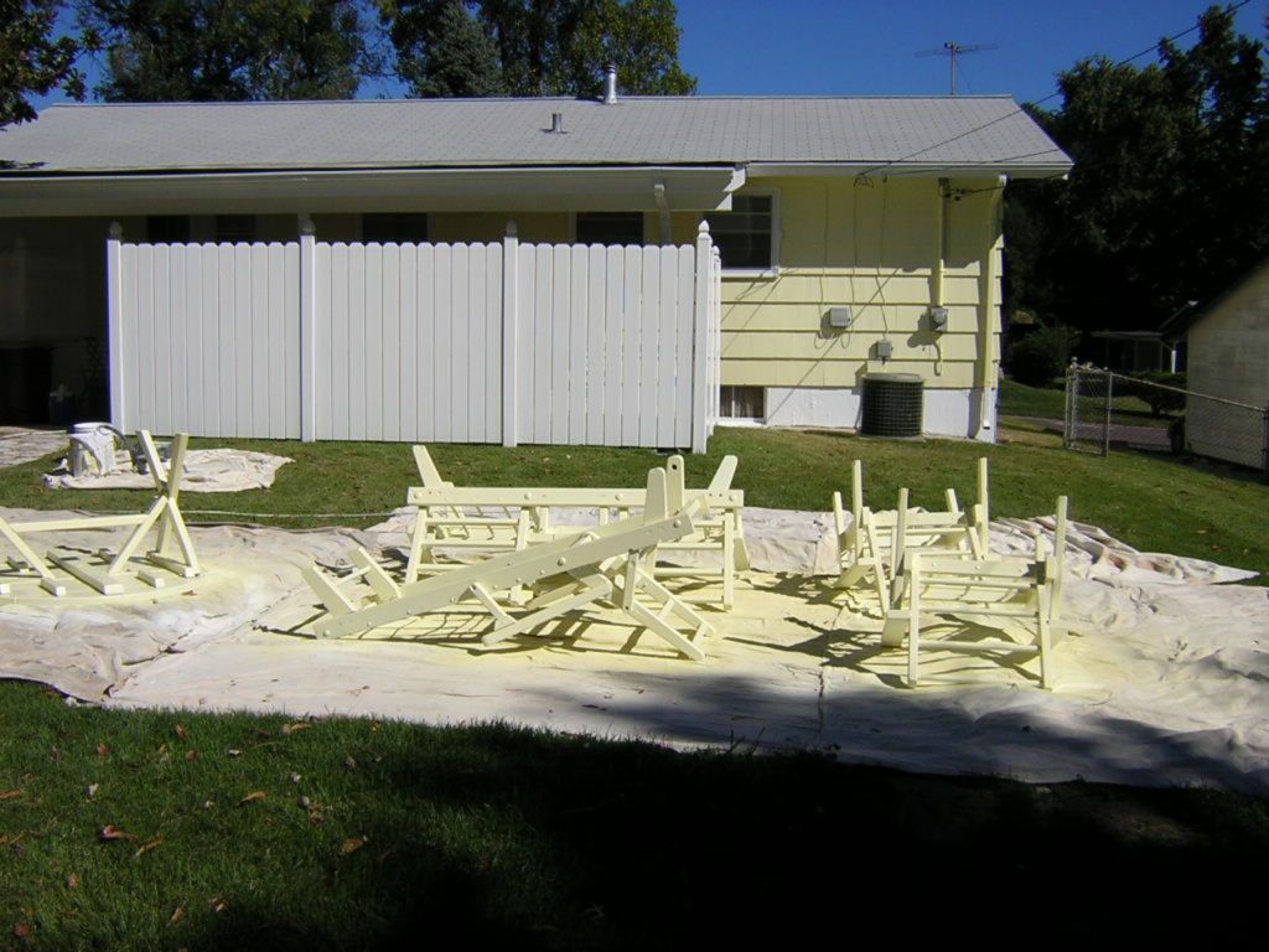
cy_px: 476
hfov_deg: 51.4
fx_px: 1320
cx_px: 634
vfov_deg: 39.7
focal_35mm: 36
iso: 100
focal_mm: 4.7
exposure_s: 1/894
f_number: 5.2
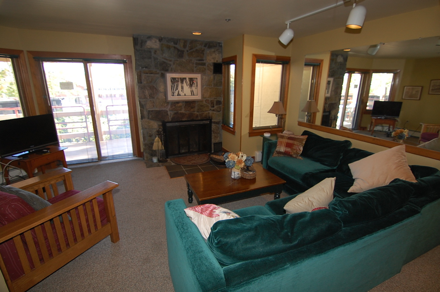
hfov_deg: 95.0
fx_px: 201
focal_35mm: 16
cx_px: 220
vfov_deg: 71.9
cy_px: 146
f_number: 4
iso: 400
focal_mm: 11
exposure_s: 1/60
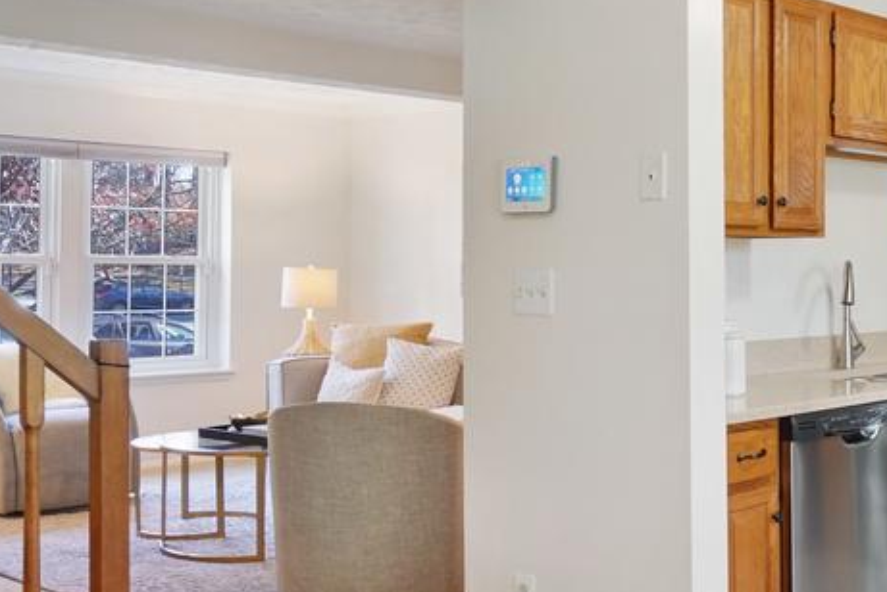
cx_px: 937
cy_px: 207
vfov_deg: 26.9
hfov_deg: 34.9
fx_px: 1233
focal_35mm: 50
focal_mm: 16
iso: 1250
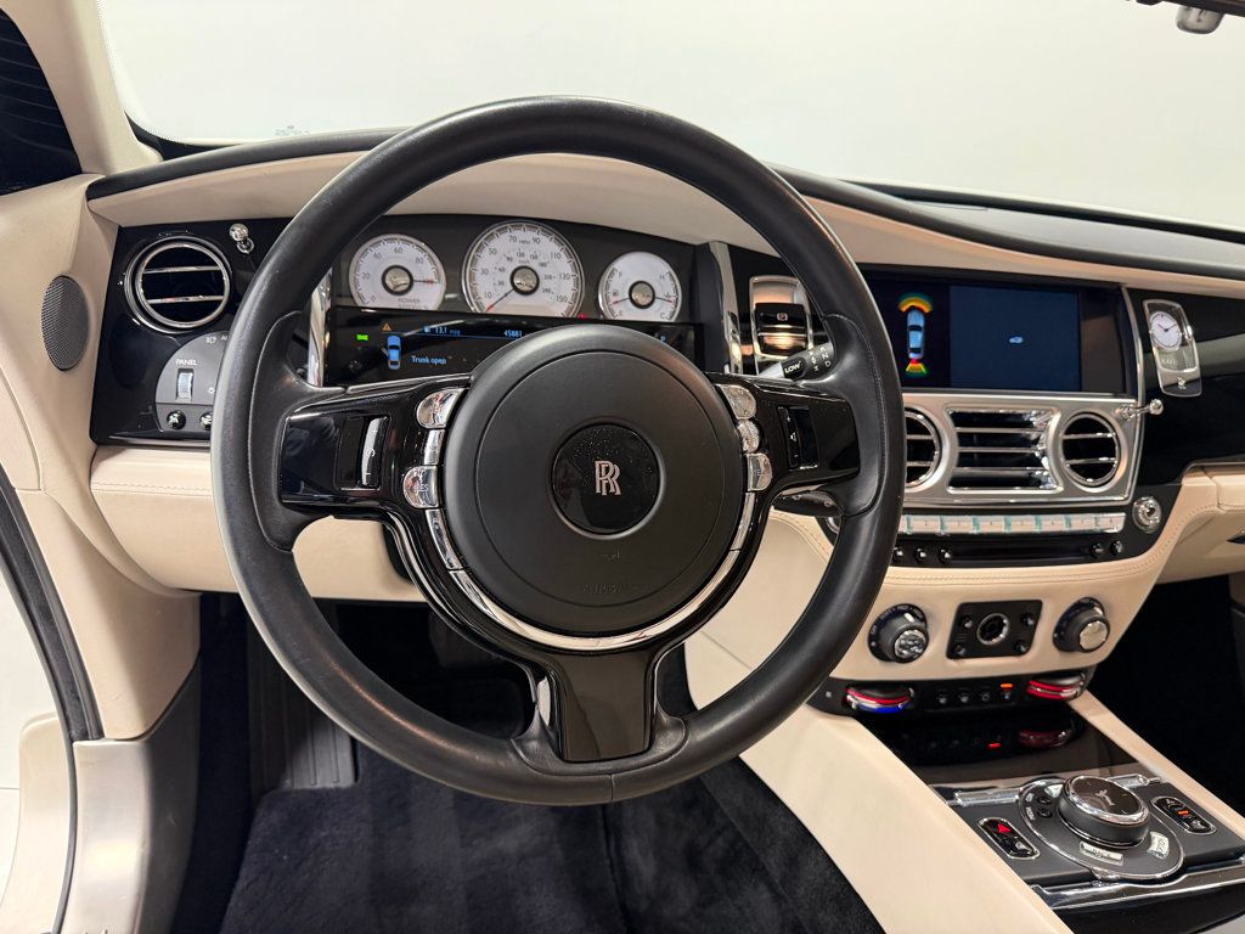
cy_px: 467
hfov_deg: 71.6
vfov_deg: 56.8
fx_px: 863
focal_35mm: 24
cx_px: 622
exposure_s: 1/60
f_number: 1.78
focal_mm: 6.76
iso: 320
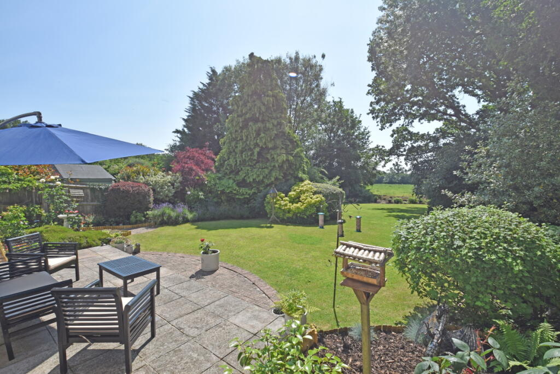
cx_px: 280
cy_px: 187
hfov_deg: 100.4
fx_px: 233
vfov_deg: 77.3
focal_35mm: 15
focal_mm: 10
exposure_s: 1/250
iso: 110
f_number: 8
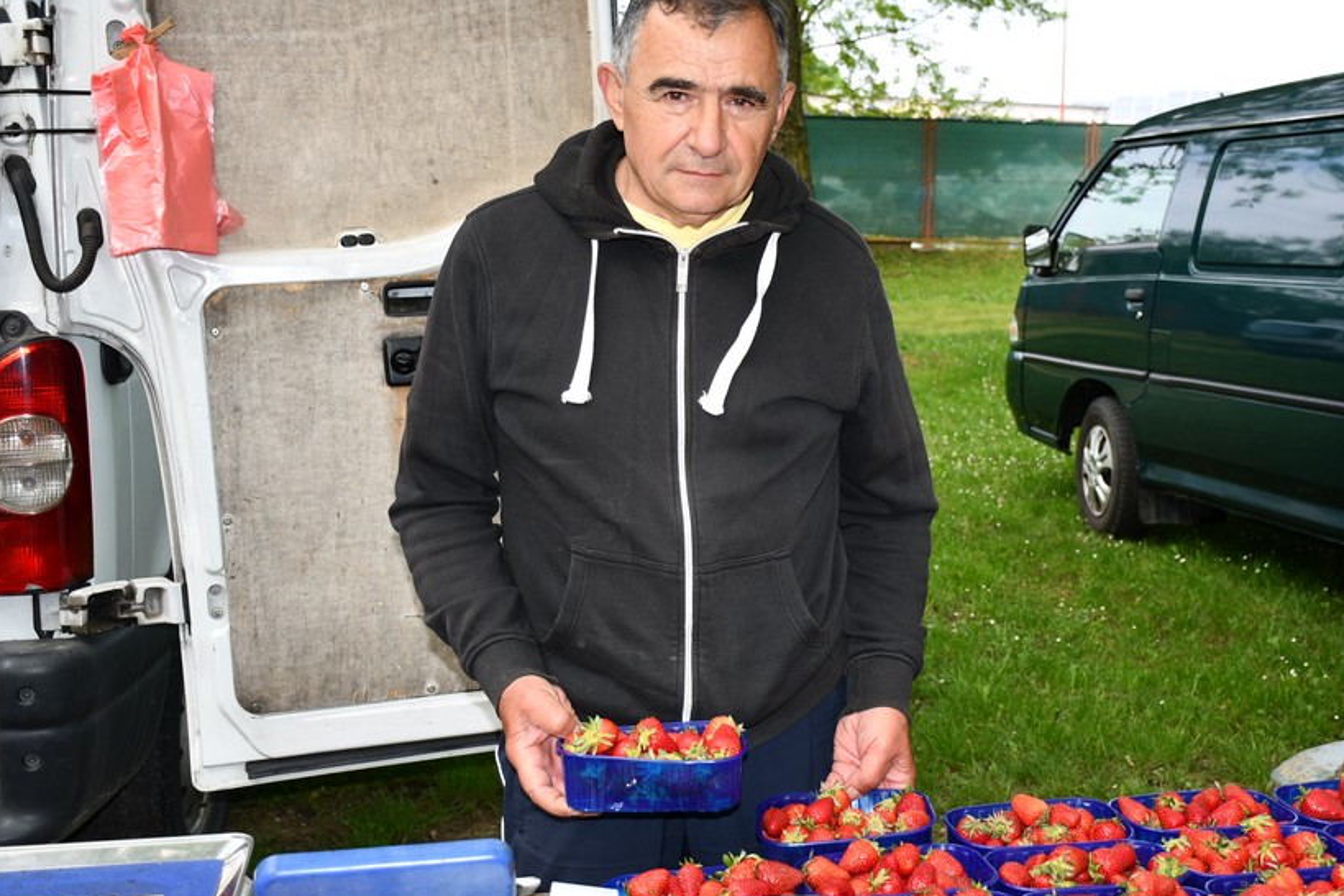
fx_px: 1680
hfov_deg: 43.5
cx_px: 755
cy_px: 427
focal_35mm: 45
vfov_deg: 29.9
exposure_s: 1/250
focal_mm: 24
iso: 125
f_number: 3.8
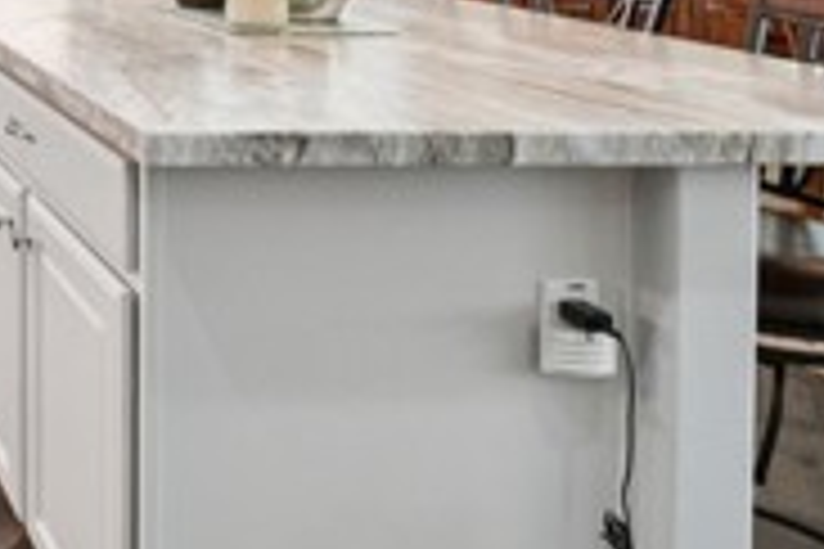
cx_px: -275
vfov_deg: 24.0
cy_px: -176
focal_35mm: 49
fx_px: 1121
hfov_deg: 30.6
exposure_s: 1/30
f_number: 8
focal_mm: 14
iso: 400
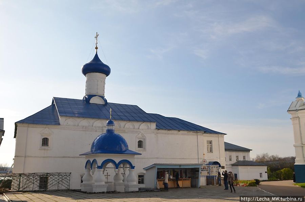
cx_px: 152
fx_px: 304
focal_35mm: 36
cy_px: 101
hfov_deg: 53.2
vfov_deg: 36.7
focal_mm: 24
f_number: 9
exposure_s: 1/250
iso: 100
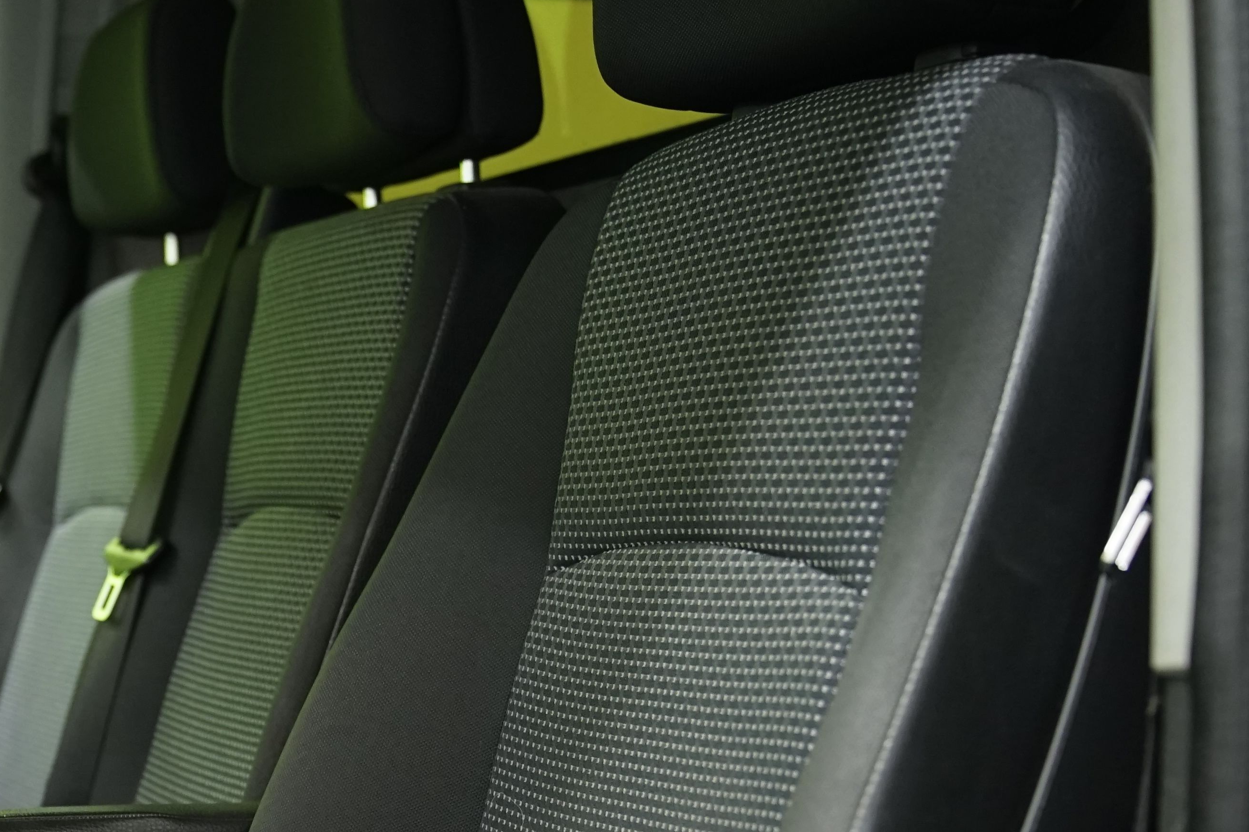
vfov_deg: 19.3
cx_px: 33
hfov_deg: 27.7
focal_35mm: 69
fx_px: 2394
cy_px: 794
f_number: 2.8
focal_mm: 30
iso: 1250
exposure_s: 1/40
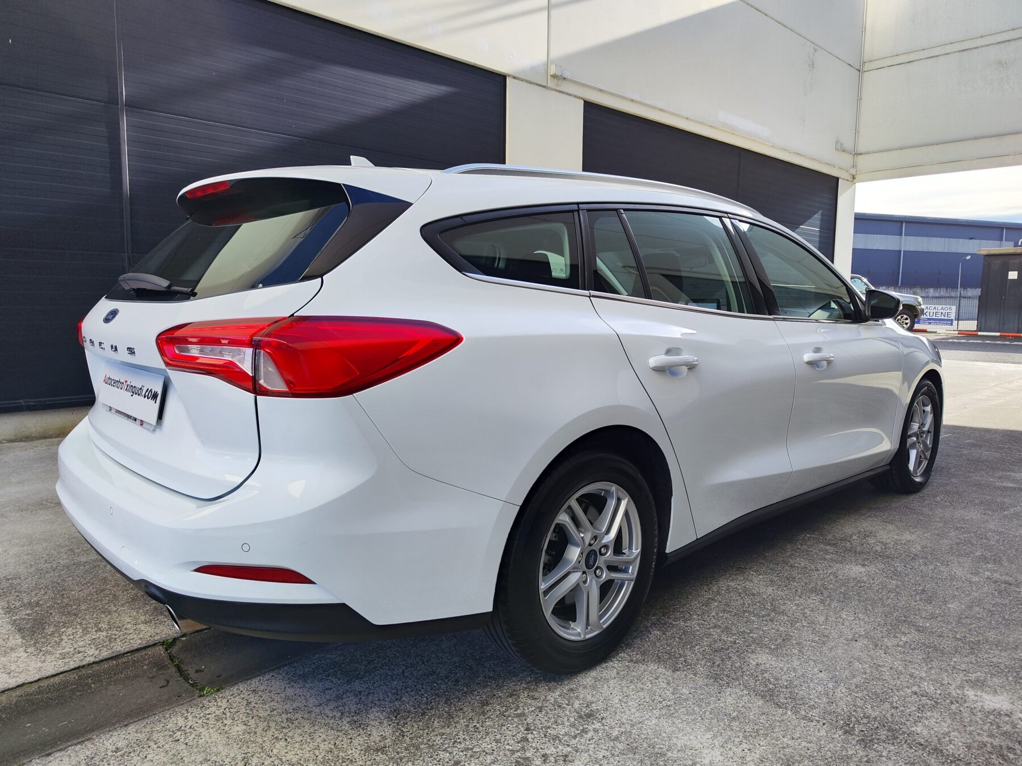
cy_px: 383
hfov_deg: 73.9
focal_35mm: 23
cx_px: 511
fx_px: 679
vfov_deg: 58.9
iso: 50
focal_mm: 7.01
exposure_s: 1/469
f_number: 1.69
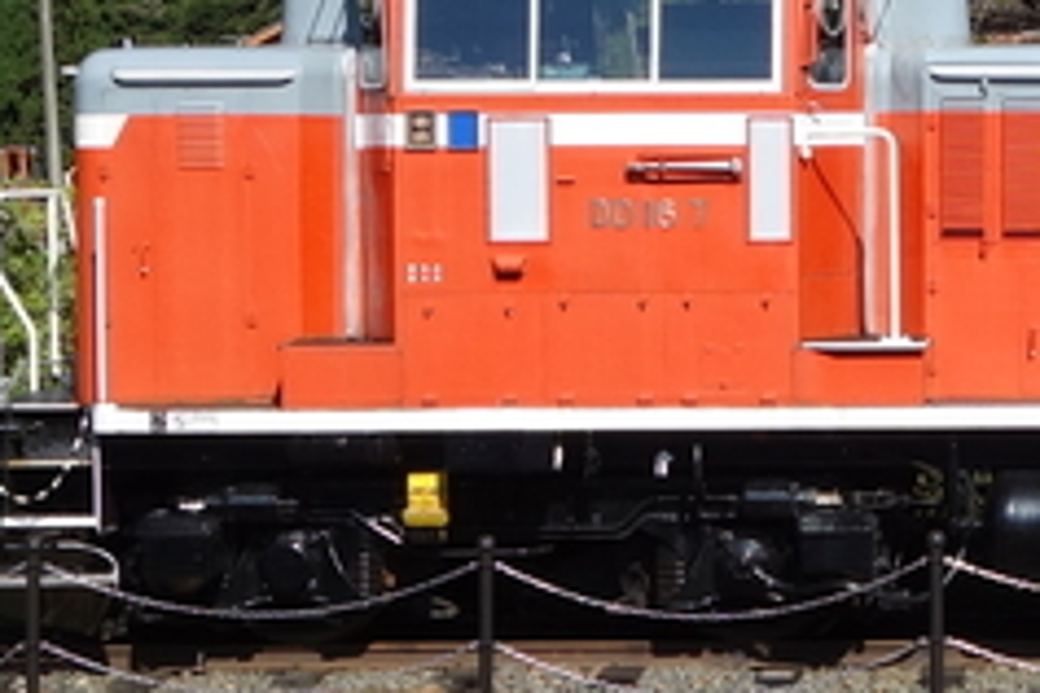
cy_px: 325
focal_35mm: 142
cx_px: 1207
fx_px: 4102
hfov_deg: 14.1
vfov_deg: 9.7
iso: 125
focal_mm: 10.4
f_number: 5.6
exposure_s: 1/500
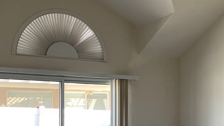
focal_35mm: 67
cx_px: 137
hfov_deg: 31.3
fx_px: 398
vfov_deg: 17.7
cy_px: 116
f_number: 1.8
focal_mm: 4.25
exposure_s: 1/120
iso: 32
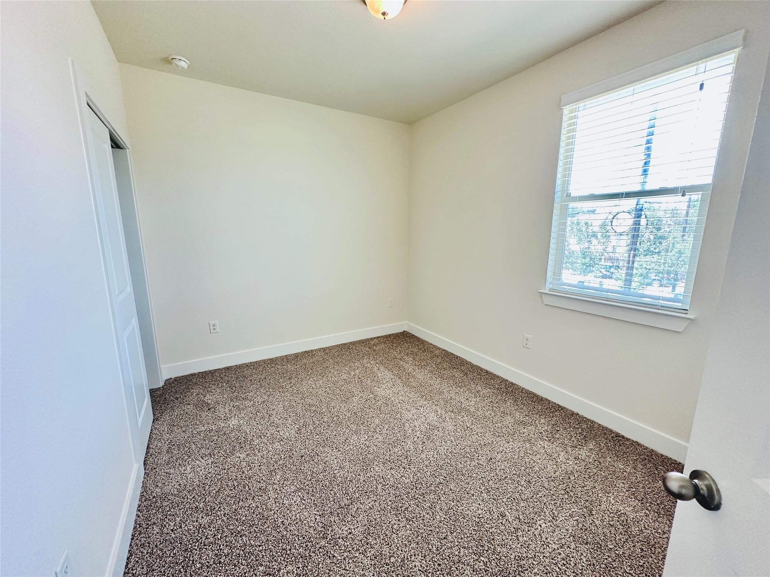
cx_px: 385
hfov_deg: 102.1
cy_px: 288
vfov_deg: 85.7
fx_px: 311
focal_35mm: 14
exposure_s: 1/120
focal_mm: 2.22
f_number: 2.2
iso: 250
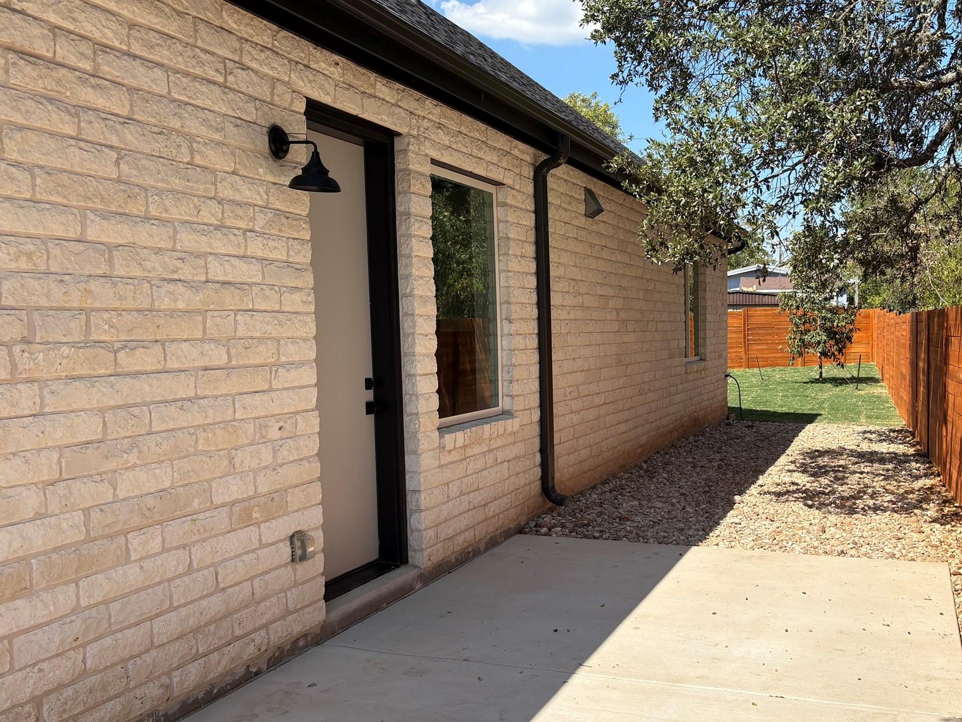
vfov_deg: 40.7
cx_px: 639
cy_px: 399
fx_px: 973
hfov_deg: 51.7
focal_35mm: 35
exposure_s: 1/2865
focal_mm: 5.96
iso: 50
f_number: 1.6
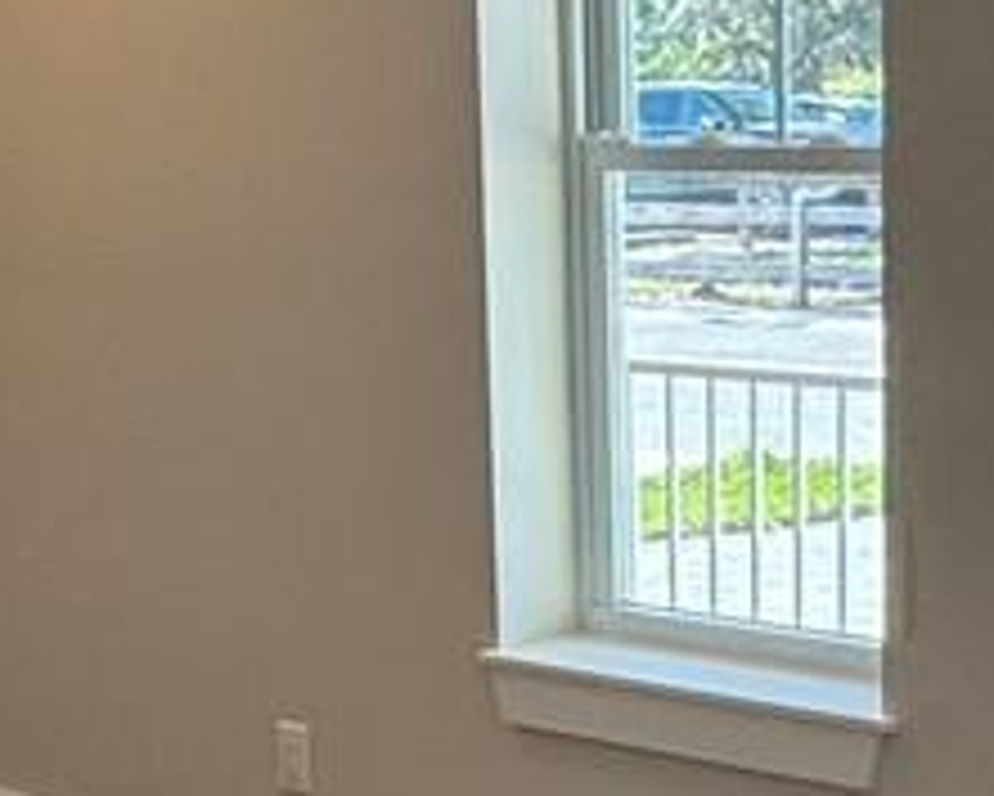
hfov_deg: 19.3
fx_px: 2914
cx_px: 630
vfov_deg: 15.3
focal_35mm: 99
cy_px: 774
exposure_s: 1/120
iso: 80
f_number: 2.2
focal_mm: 2.22
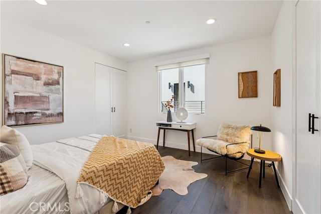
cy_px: 107
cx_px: 160
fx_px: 143
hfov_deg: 96.8
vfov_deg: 73.7
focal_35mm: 16
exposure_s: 1/40
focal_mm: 16
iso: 400
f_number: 8
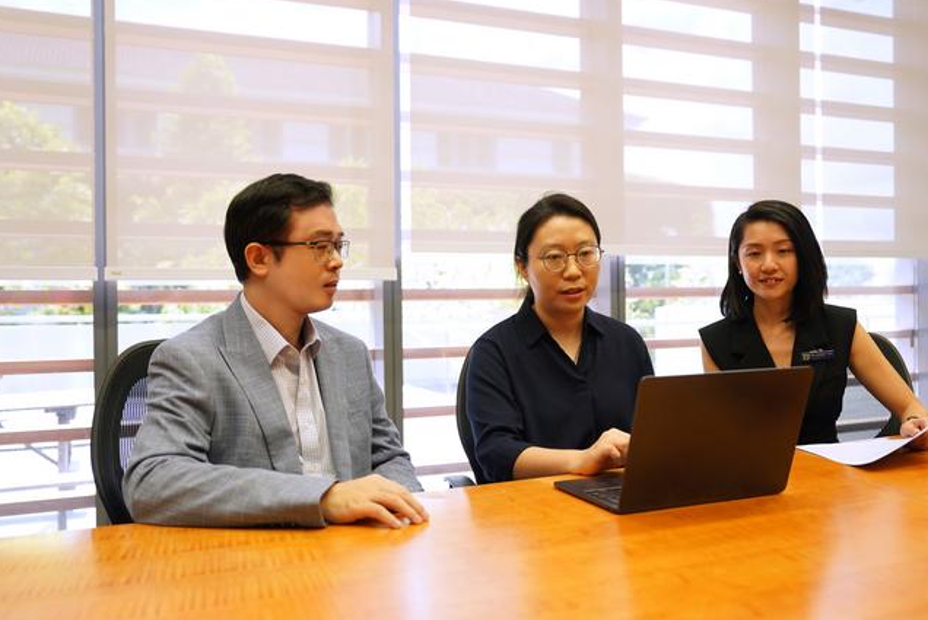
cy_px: 309
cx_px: 479
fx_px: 851
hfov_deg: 57.2
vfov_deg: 40.0
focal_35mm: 33
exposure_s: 1/160
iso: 640
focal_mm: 30
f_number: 2.8
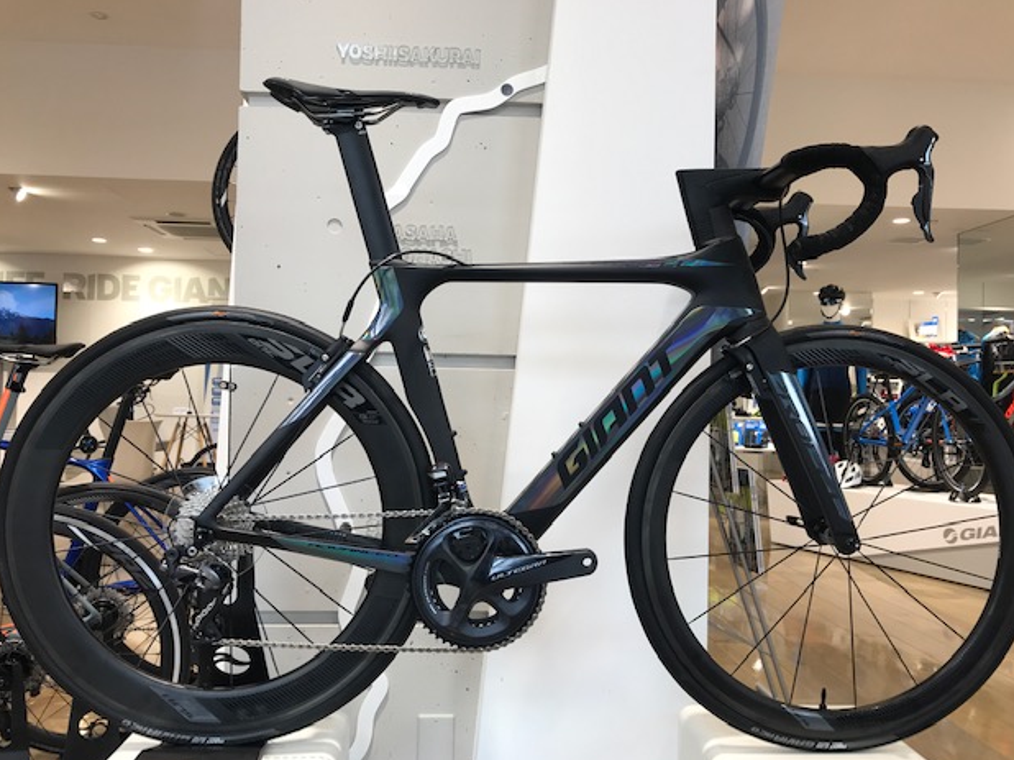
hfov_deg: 61.7
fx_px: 849
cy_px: 387
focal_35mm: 29
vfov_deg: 48.2
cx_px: 518
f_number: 1.8
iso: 25
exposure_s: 1/49
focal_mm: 3.99
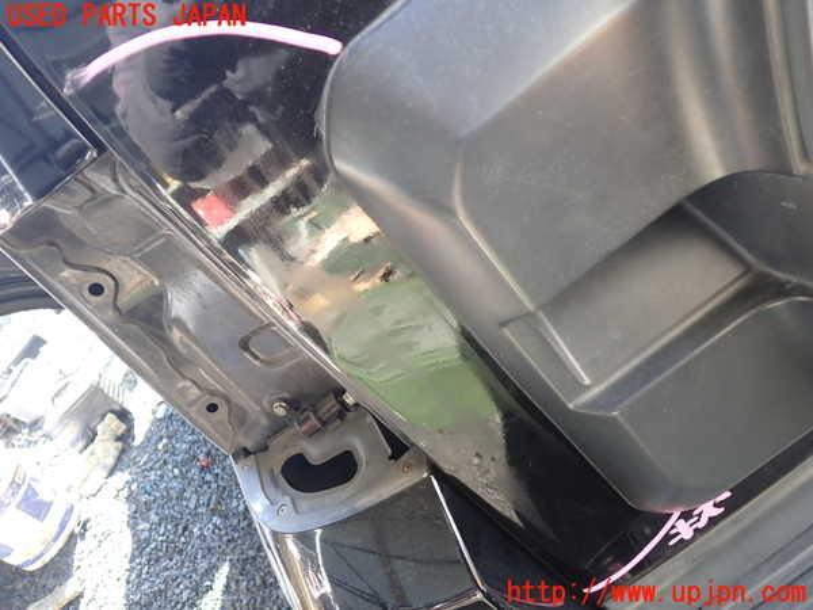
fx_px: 705
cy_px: 305
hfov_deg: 60.0
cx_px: 406
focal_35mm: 30
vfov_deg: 46.8
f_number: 2.3
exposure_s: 1/60
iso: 160
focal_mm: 5.4
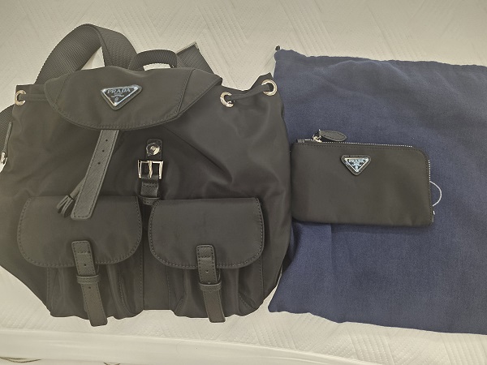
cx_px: 244
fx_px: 324
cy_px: 182
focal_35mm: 23
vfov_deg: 58.9
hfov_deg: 73.9
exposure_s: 1/120
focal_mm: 6.25
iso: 250
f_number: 1.7
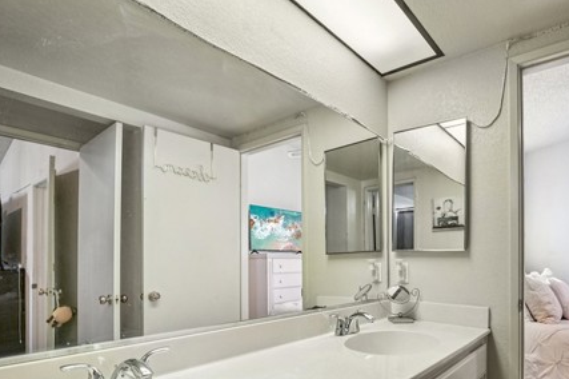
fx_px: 332
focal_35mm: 21
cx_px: 349
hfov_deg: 80.0
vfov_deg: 57.9
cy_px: 258
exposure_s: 1/40
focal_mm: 14
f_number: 8
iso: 400
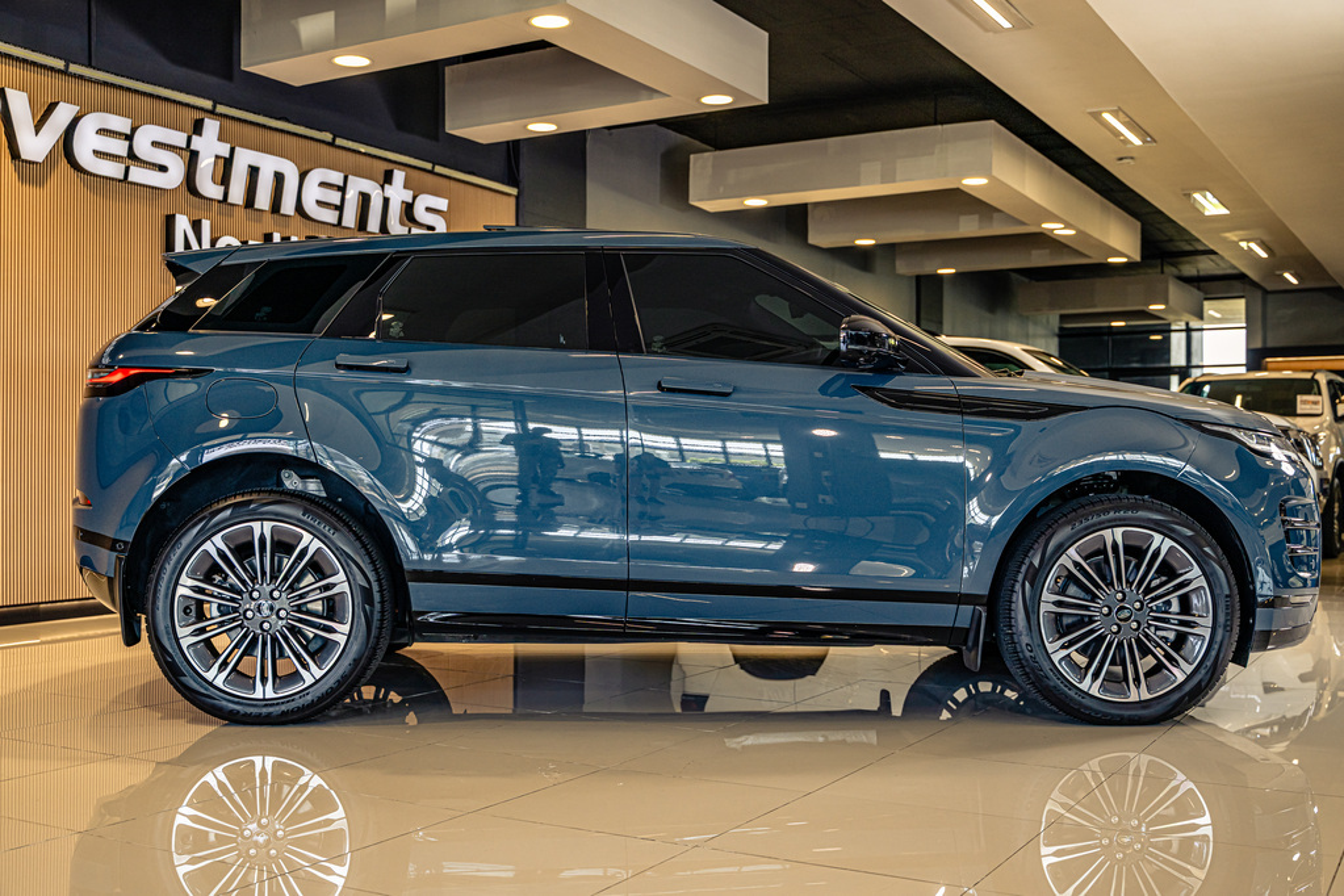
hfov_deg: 50.7
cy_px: 448
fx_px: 1419
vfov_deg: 35.1
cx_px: 672
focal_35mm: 38
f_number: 3.5
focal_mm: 38
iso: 200
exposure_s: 1/200
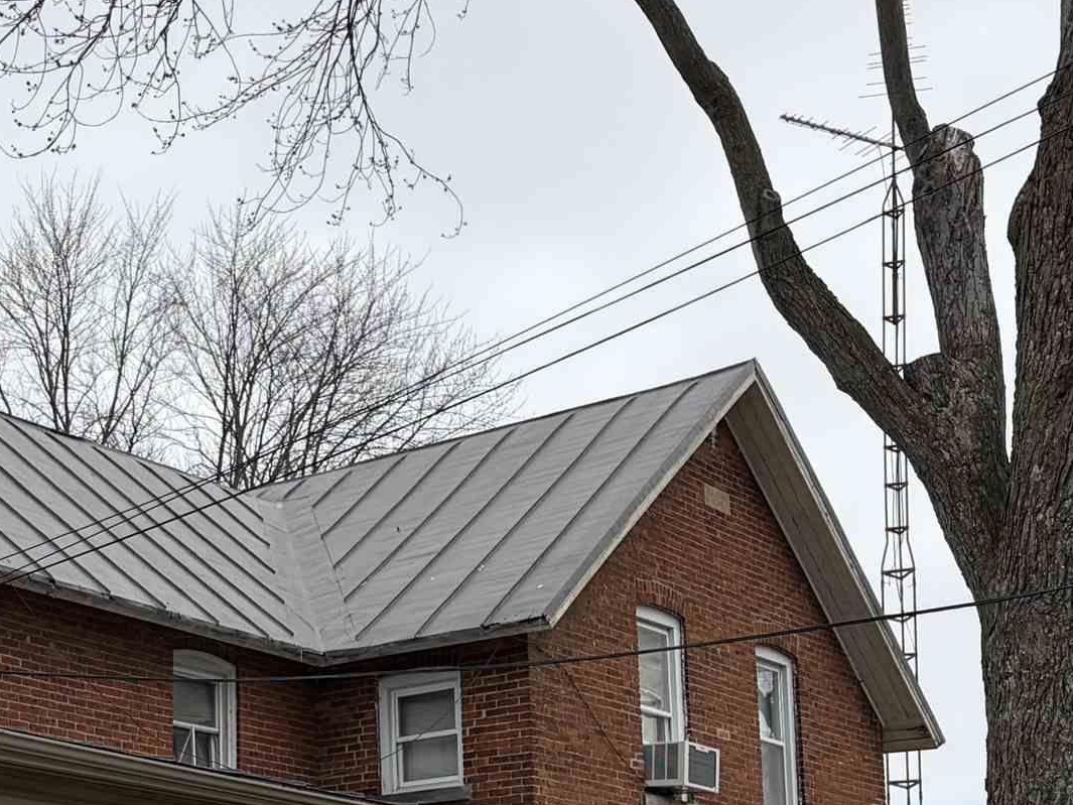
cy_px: 768
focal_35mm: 75
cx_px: 173
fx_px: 2325
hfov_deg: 25.4
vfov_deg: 19.2
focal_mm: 5.96
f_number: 1.6
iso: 50
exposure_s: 1/3279
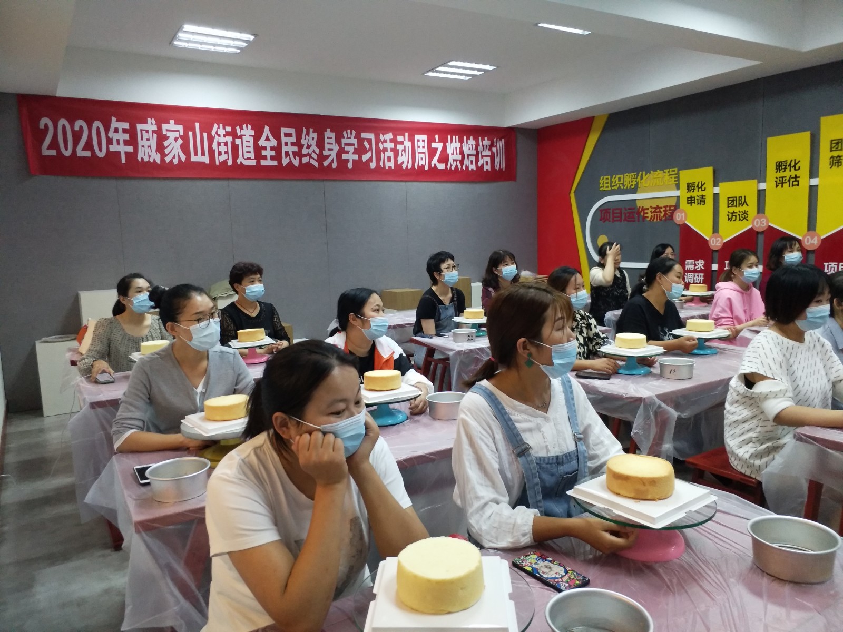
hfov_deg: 76.4
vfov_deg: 61.1
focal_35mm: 22
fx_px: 536
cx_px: 422
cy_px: 316
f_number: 2
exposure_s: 1/33.3
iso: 400
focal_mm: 3.79
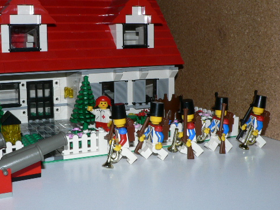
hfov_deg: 40.1
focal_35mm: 47
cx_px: 104
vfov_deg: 30.8
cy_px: 87
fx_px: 380
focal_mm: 6
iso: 80
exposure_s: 1/2000
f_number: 8
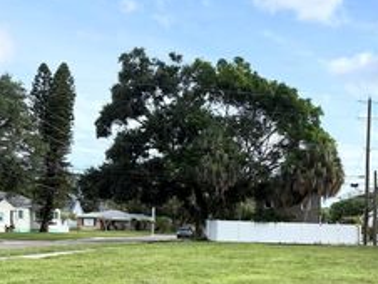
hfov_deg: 34.3
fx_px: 579
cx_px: 335
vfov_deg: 26.7
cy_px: 253
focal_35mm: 53
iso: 100
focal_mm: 6.76
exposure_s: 1/3021
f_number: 1.78
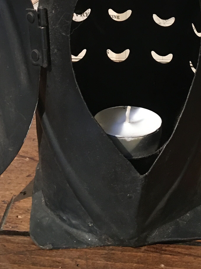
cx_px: 132
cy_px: -7
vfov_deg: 28.2
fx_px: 496
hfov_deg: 22.8
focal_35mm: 64
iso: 400
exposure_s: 1/17
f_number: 2.2
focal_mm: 4.15
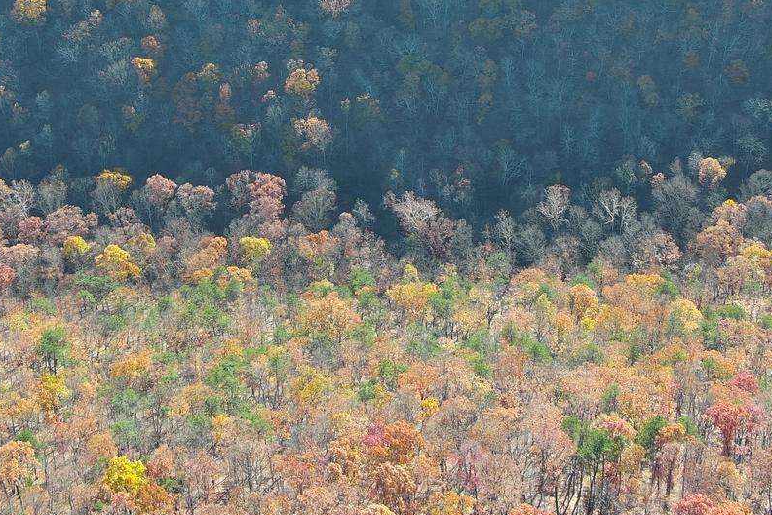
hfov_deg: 27.0
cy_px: -7
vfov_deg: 17.7
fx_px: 1608
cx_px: 396
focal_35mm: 75
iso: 100
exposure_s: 1/182
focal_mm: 10.57
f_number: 2.8
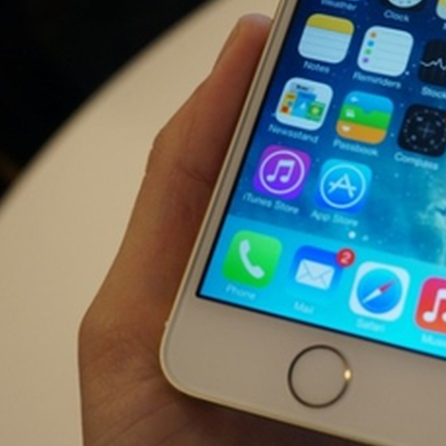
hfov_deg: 27.4
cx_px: 497
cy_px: 198
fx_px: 831
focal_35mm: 57
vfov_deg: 30.0
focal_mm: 16
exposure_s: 1/60
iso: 125
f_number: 4
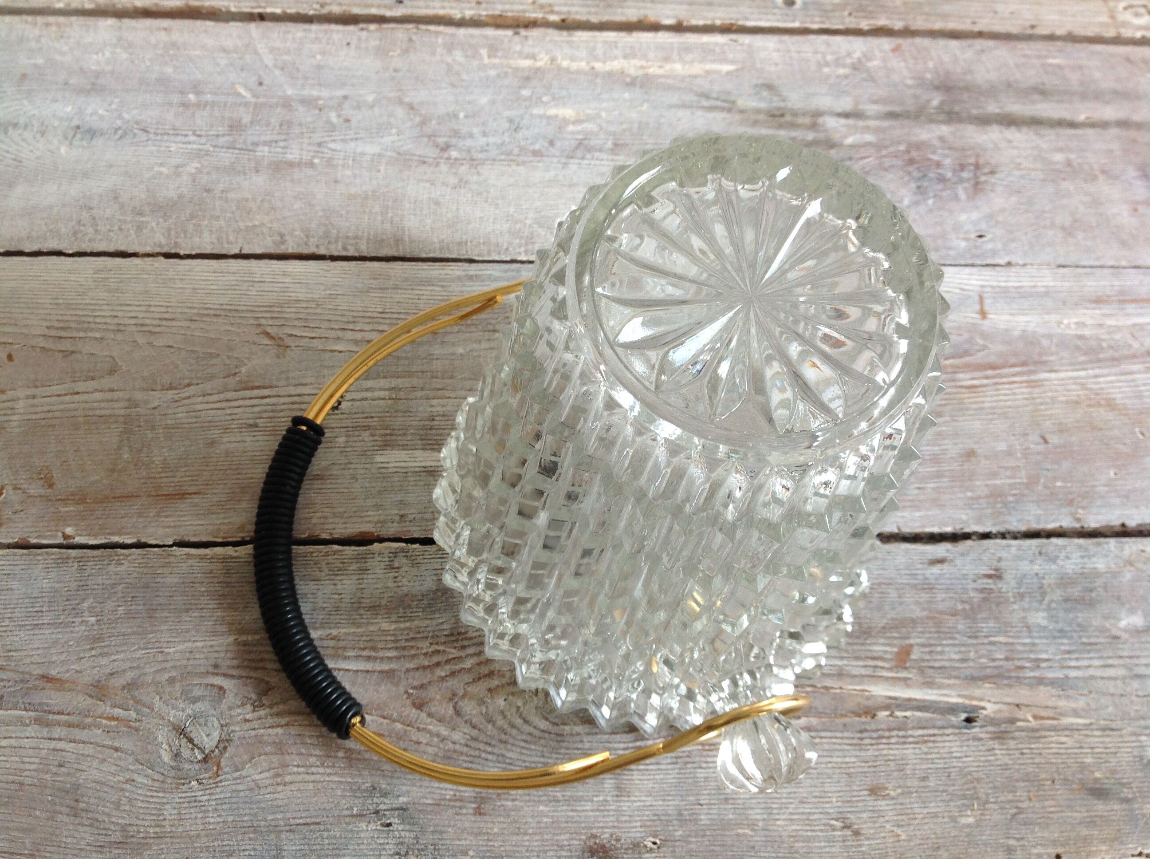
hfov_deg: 52.7
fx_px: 1161
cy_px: 430
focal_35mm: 35
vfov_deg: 40.6
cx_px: 575
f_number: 2.4
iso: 64
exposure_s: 1/60
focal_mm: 4.28
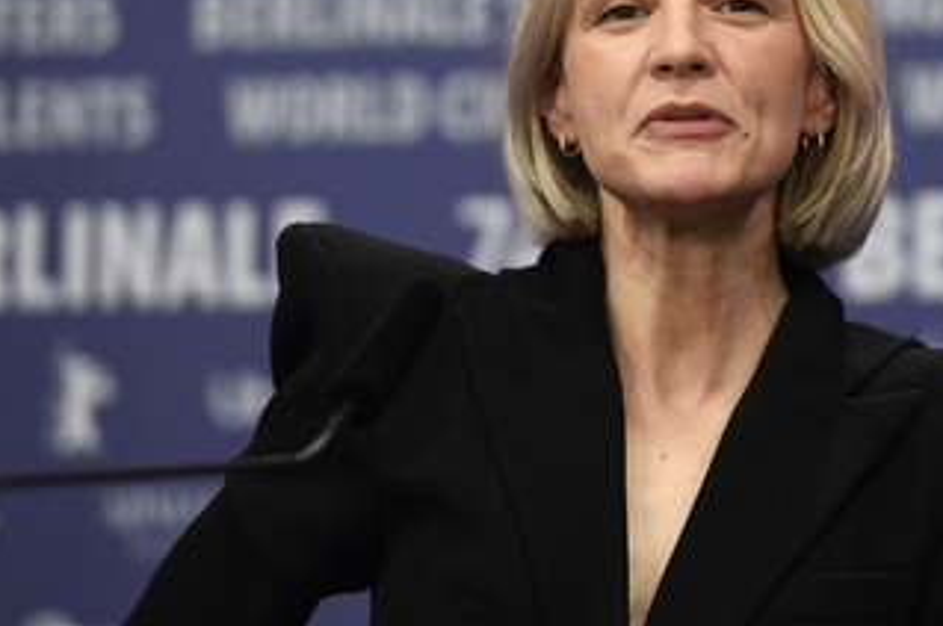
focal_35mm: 283
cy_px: 221
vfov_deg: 4.8
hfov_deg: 7.3
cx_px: 655
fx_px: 7405
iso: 1250
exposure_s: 1/320
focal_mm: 200
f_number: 4
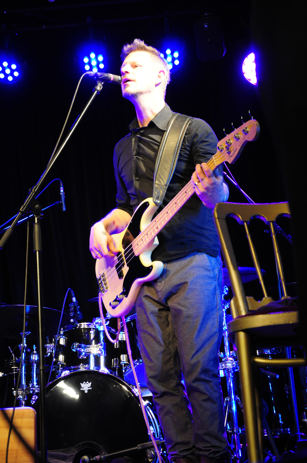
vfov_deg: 26.0
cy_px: 232
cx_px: 154
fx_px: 1000
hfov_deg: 17.4
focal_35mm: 78
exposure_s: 1/60
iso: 1600
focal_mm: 52
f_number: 5
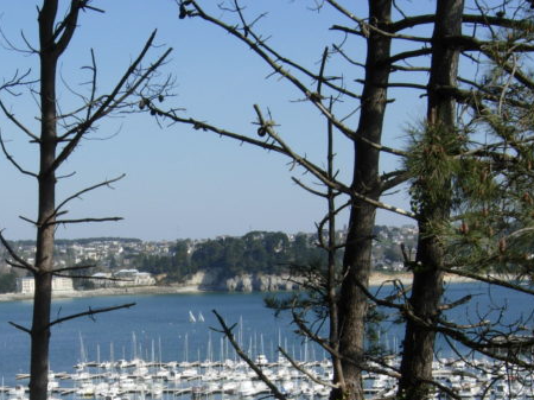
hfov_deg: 23.7
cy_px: 389
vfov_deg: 17.6
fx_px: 1264
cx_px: 167
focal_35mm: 82
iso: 50
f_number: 6.1
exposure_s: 1/373
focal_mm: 7.5
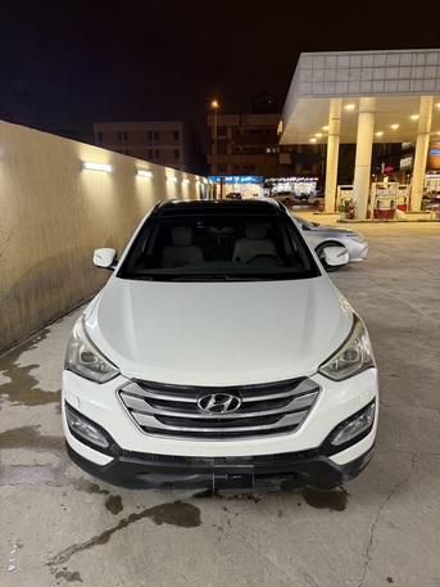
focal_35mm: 24
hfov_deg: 56.8
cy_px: 294
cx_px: 220
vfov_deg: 71.6
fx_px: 407
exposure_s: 1/60
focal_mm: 6.76
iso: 250
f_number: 1.78
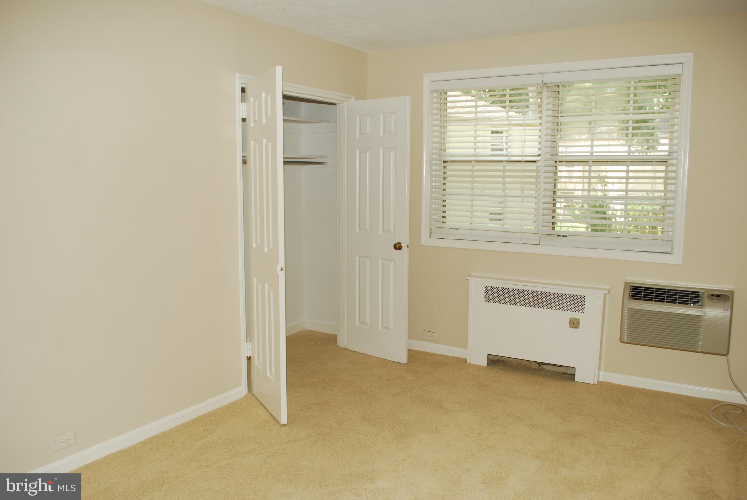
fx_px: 561
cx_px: 374
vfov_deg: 48.0
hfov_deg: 67.3
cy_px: 250
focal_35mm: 27
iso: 200
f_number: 5
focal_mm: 18
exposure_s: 1/60
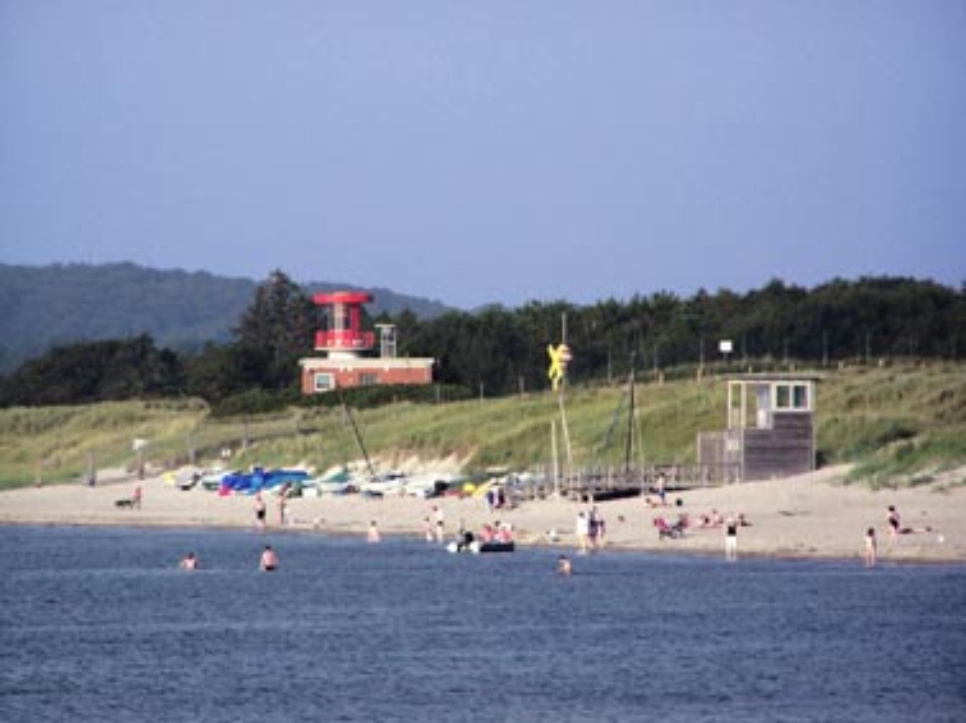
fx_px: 10598
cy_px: 362
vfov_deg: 3.9
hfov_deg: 5.2
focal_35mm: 380
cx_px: 483
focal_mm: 63
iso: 64
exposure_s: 1/400
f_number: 5
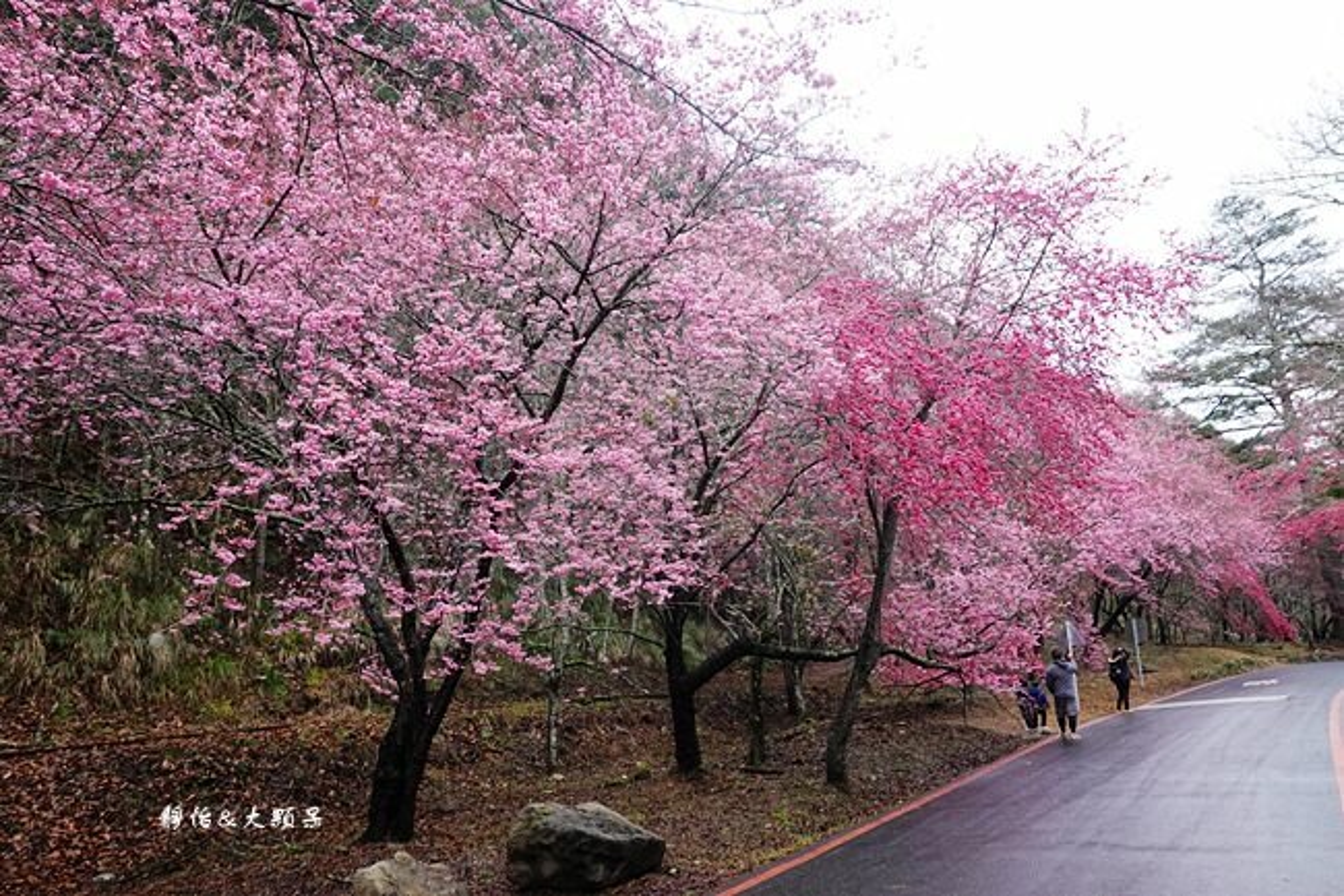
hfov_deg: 65.5
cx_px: 672
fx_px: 1045
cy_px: 448
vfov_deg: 46.4
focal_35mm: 28
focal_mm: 10.6
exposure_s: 1/125
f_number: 3.2
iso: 125
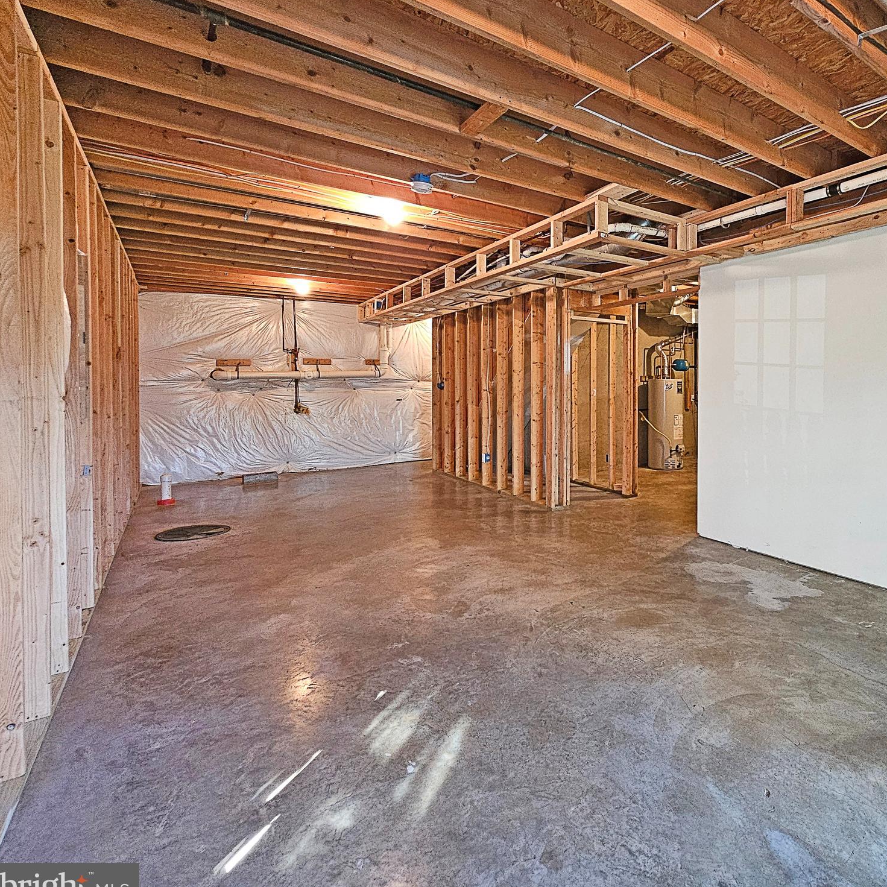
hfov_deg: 83.8
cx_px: 606
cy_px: 449
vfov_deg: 87.4
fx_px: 464
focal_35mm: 16
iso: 640
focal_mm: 2.2
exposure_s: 1/30
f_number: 2.2
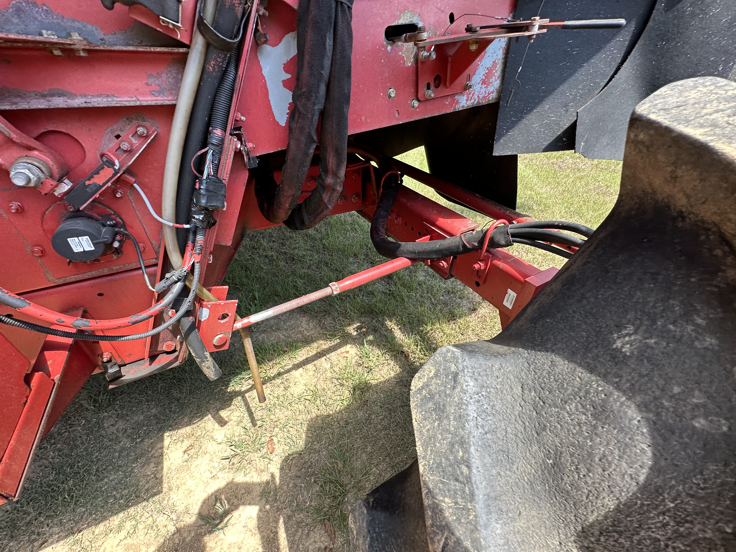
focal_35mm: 14
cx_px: 368
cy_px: 276
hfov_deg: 102.1
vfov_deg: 85.7
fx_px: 298
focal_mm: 2.22
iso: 40
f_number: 2.2
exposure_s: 1/152
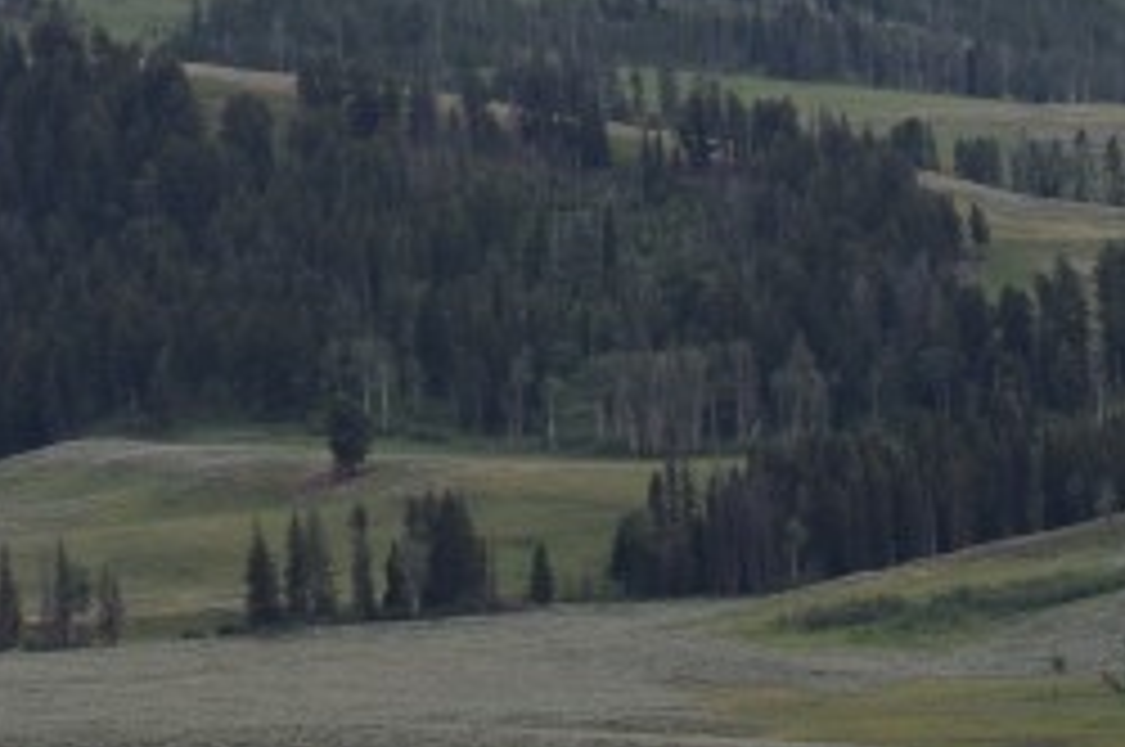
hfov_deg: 5.6
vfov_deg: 3.7
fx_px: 11516
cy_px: 477
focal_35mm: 369
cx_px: 738
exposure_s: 1/500
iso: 200
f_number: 5.6
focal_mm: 60
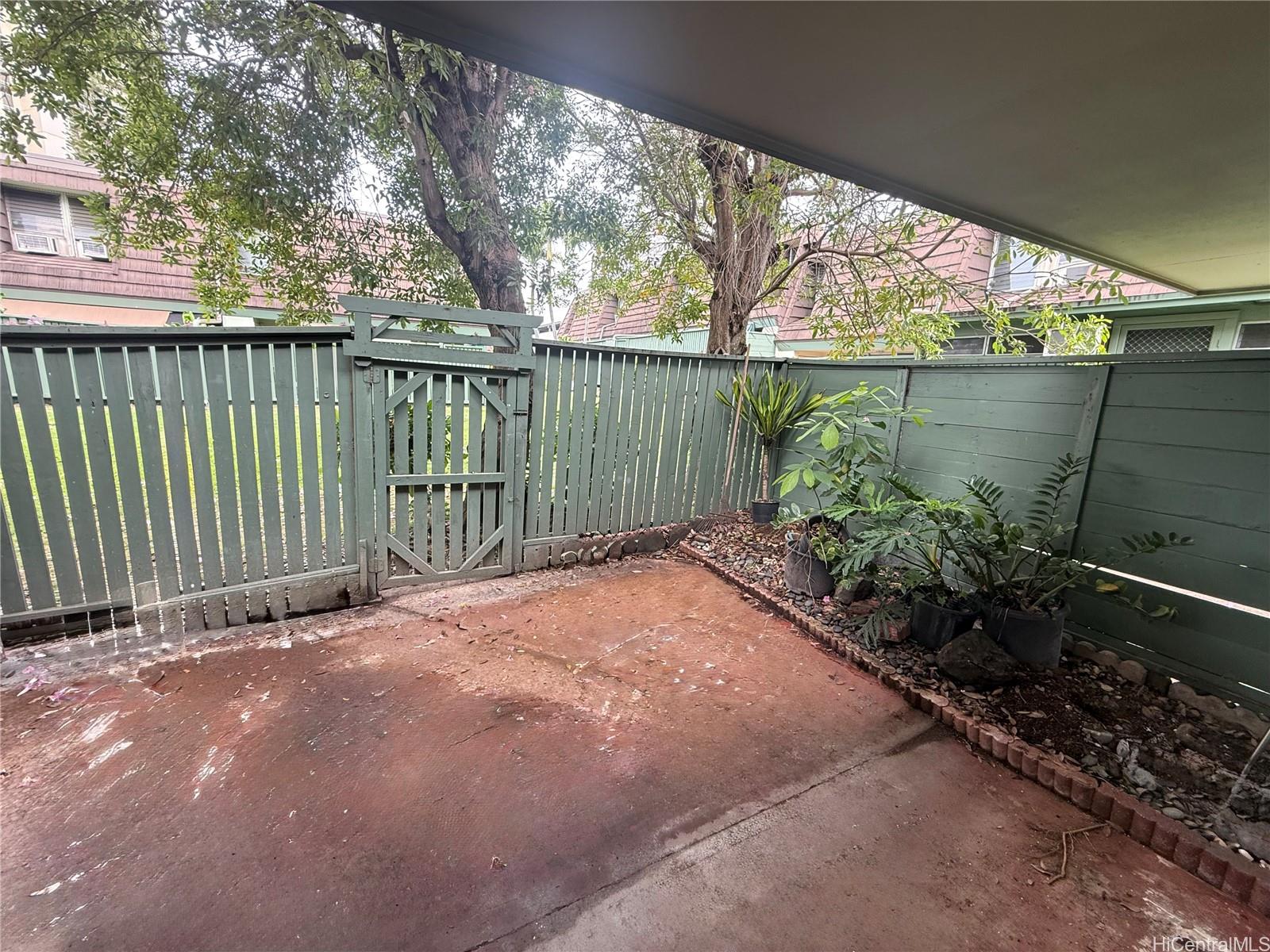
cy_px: 476
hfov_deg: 102.1
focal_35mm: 14
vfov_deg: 85.7
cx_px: 635
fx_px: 514
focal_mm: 2.22
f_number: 2.2
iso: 250
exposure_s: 1/99
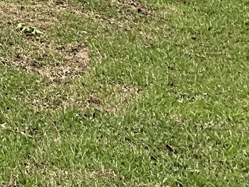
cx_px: -228
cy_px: -261
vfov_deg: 8.5
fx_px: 1144
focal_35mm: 159
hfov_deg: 11.4
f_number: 1.8
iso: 25
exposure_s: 1/545
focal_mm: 3
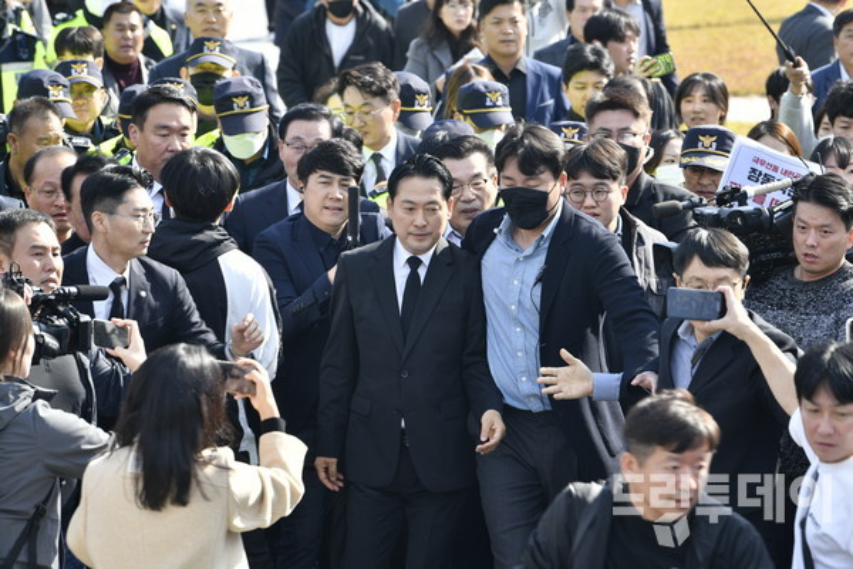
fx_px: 4502
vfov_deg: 7.2
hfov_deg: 10.8
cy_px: 284
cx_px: 426
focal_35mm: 190
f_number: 7.1
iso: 100
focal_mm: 190
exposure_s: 1/100
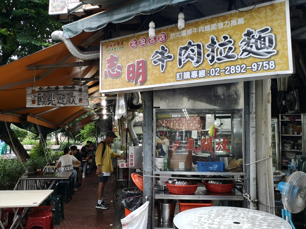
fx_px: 239
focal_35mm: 27
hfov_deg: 65.3
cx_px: 153
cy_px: 114
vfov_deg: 51.4
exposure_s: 1/50
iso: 100
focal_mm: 3.95
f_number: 1.8
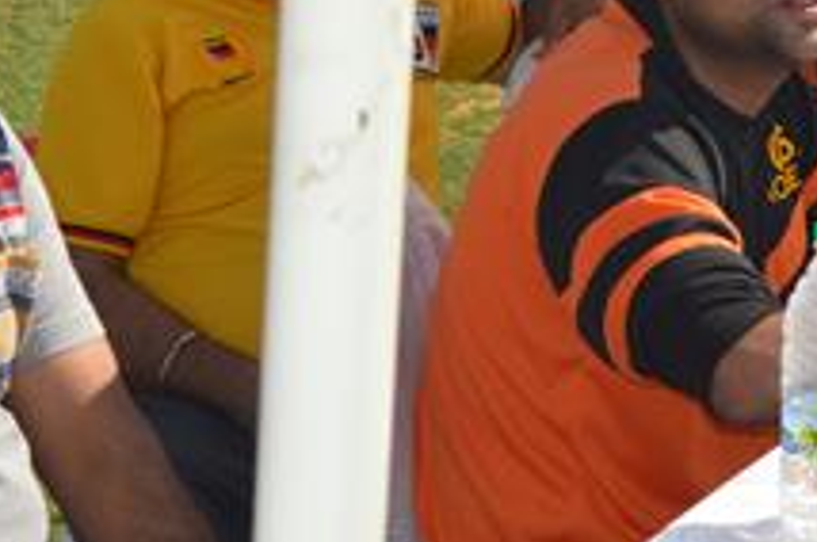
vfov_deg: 9.3
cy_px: 53
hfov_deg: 14.1
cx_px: 397
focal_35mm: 146
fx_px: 3308
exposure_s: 1/200
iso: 100
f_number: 11
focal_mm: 32
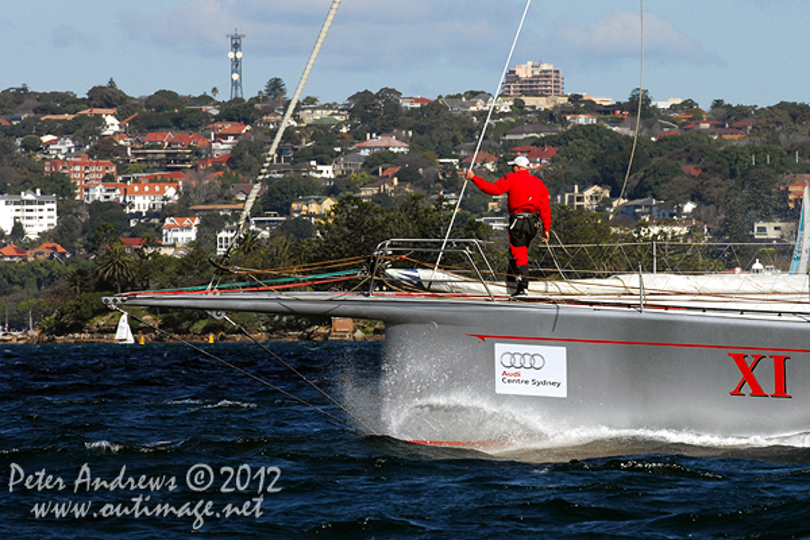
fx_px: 6749
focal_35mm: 300
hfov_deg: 6.9
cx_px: 405
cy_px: 270
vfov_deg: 4.6
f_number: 7.1
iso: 400
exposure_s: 1/1000
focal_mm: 200
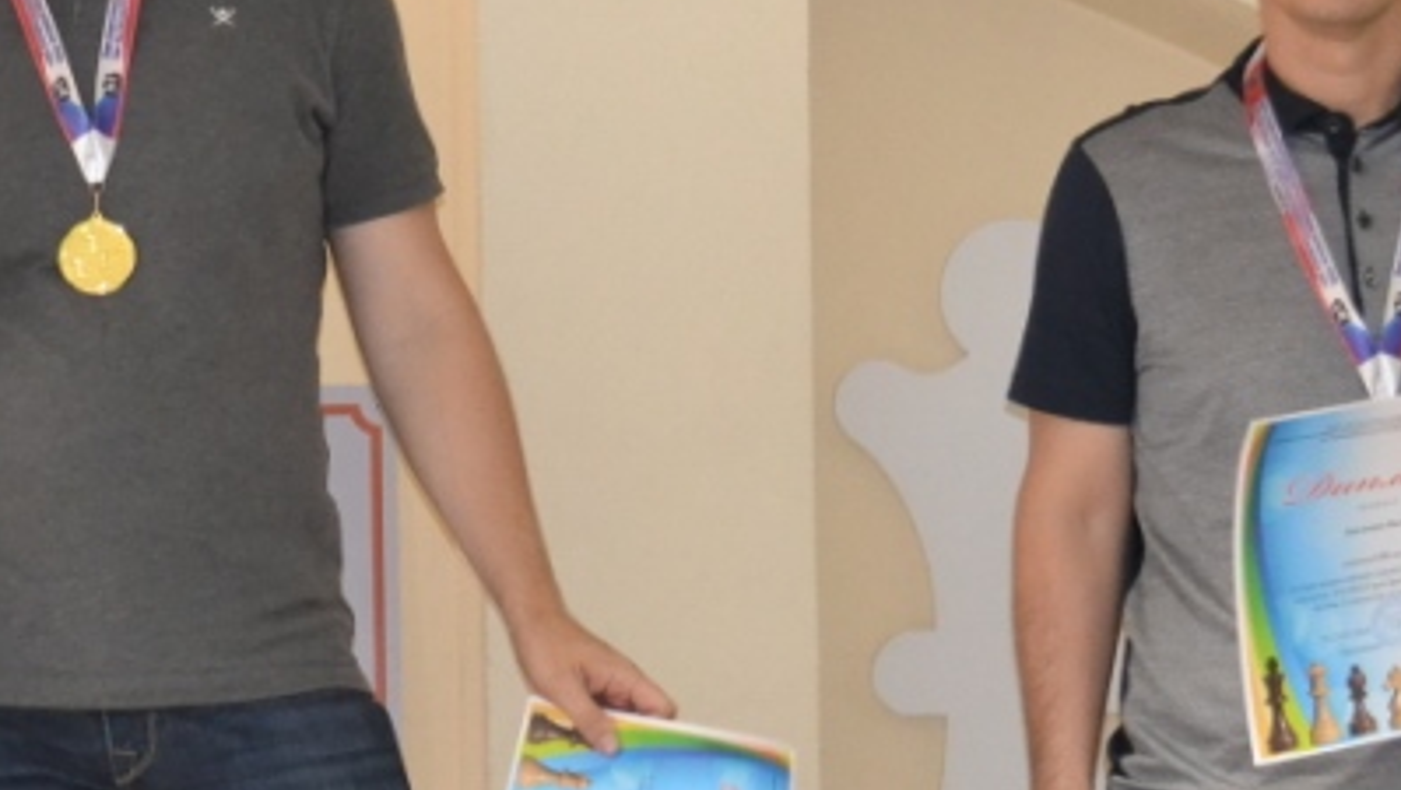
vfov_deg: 8.9
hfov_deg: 15.6
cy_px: 623
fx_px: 5092
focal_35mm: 137
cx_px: 327
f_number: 5
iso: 2800
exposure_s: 1/60
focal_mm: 34
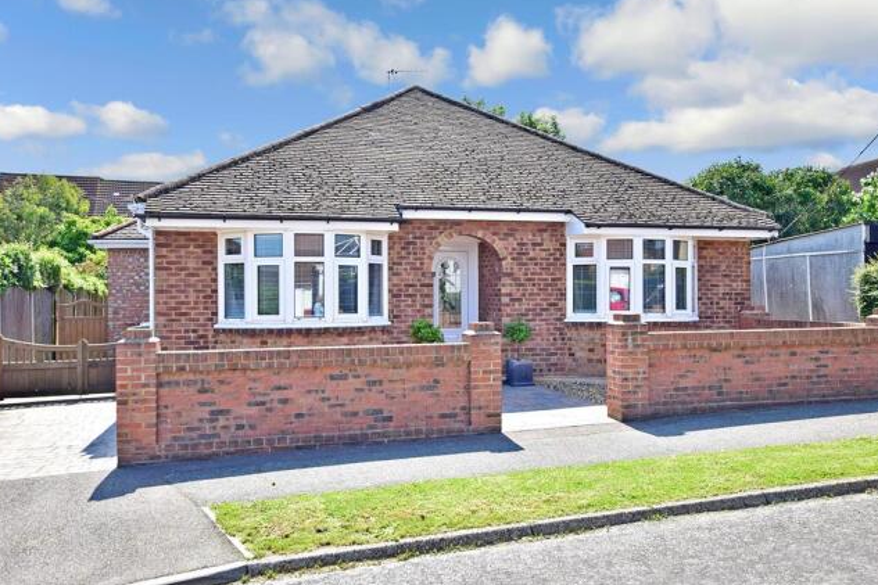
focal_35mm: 30
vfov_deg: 44.2
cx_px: 444
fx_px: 720
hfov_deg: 62.8
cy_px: 293
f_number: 9
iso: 320
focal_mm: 19
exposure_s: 1/320
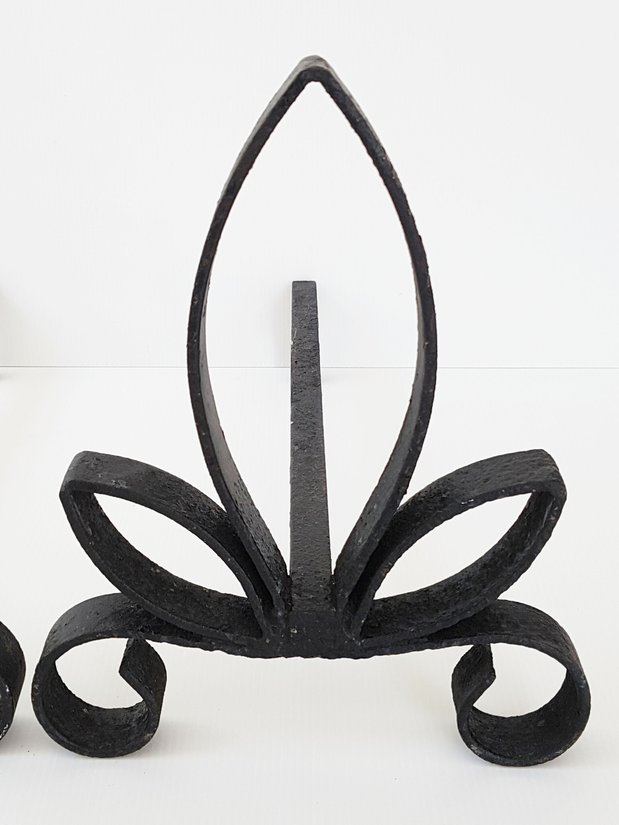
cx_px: 310
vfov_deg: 67.3
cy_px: 412
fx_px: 620
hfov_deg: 53.1
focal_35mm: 26
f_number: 1.7
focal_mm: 4.2
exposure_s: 1/184
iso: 50
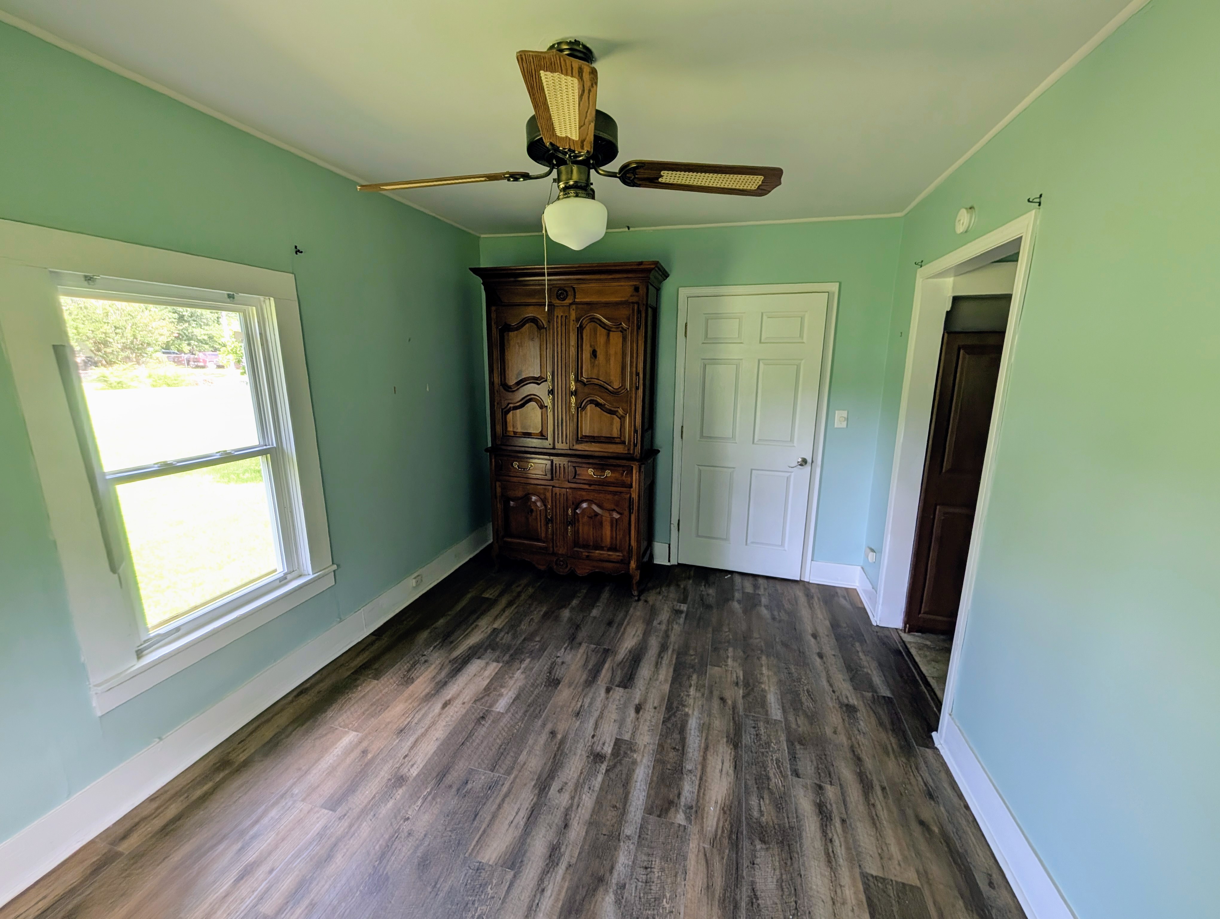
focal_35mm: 12
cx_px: 610
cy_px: 460
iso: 58
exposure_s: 1/139
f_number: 1.7
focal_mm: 2.02
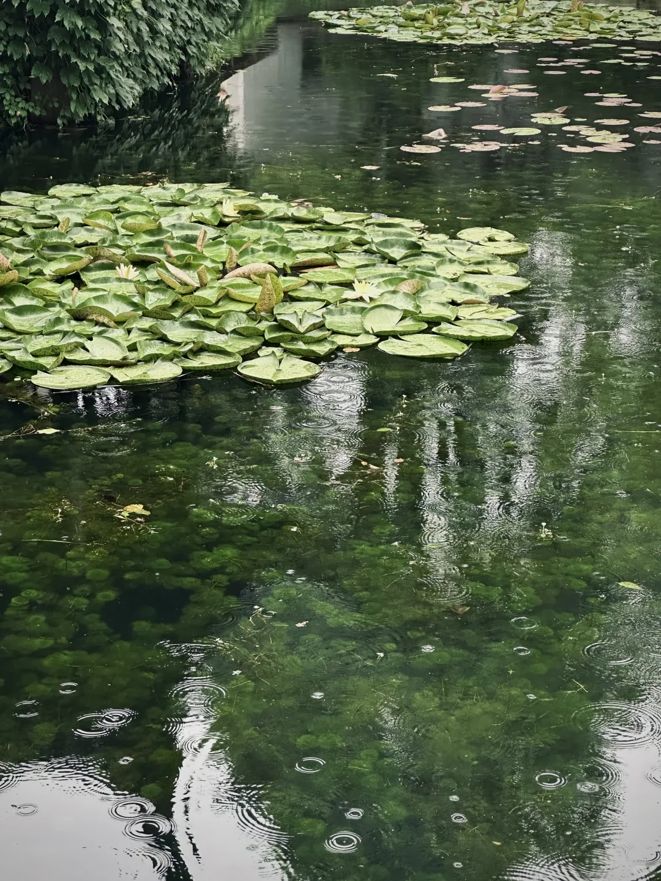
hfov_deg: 19.1
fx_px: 1960
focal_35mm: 77
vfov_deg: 25.3
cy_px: 440
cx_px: 330
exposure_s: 1/99
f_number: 2.8
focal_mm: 9
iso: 200
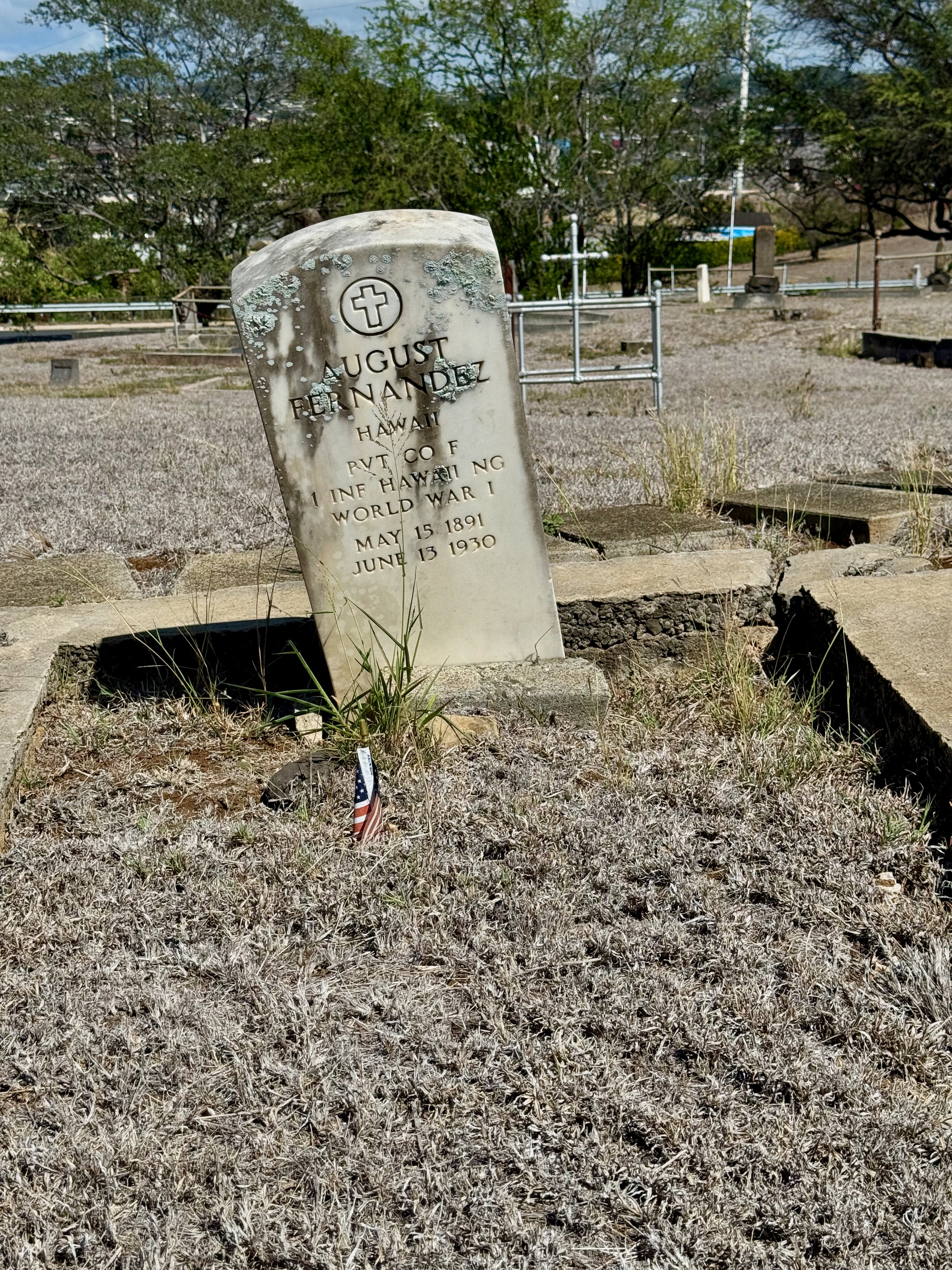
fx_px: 1760
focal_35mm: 48
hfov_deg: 30.3
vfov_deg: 39.7
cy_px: 635
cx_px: 476
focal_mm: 6.86
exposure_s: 1/7937
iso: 64
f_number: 1.78
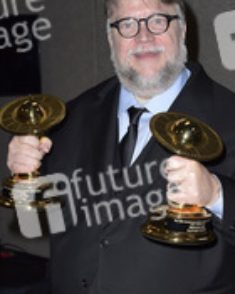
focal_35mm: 60
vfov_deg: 29.7
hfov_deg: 25.3
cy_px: 282
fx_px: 522
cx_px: 149
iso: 500
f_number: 6.3
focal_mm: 28
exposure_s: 1/250
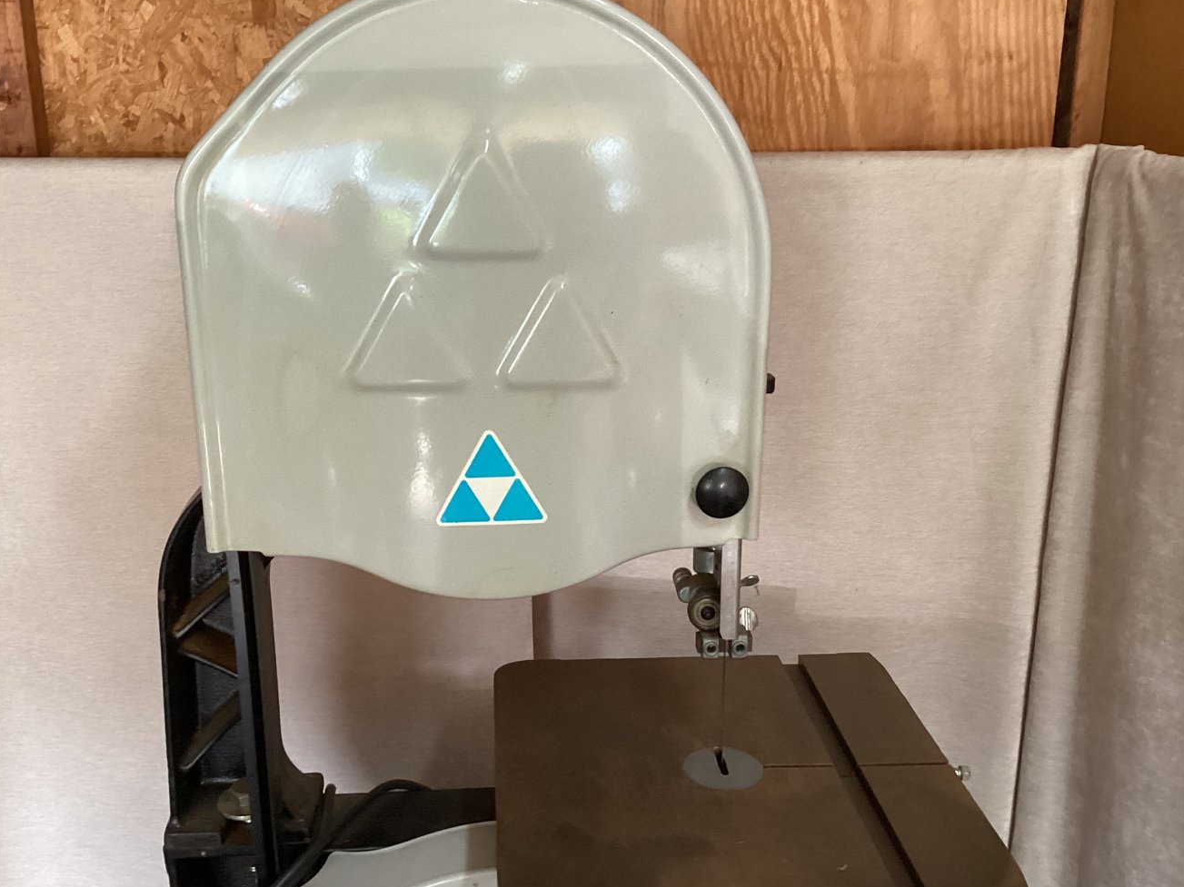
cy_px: 464
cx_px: 565
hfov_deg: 51.3
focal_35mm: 36
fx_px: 1231
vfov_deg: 39.6
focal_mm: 3.3
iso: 250
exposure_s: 1/60
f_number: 2.4
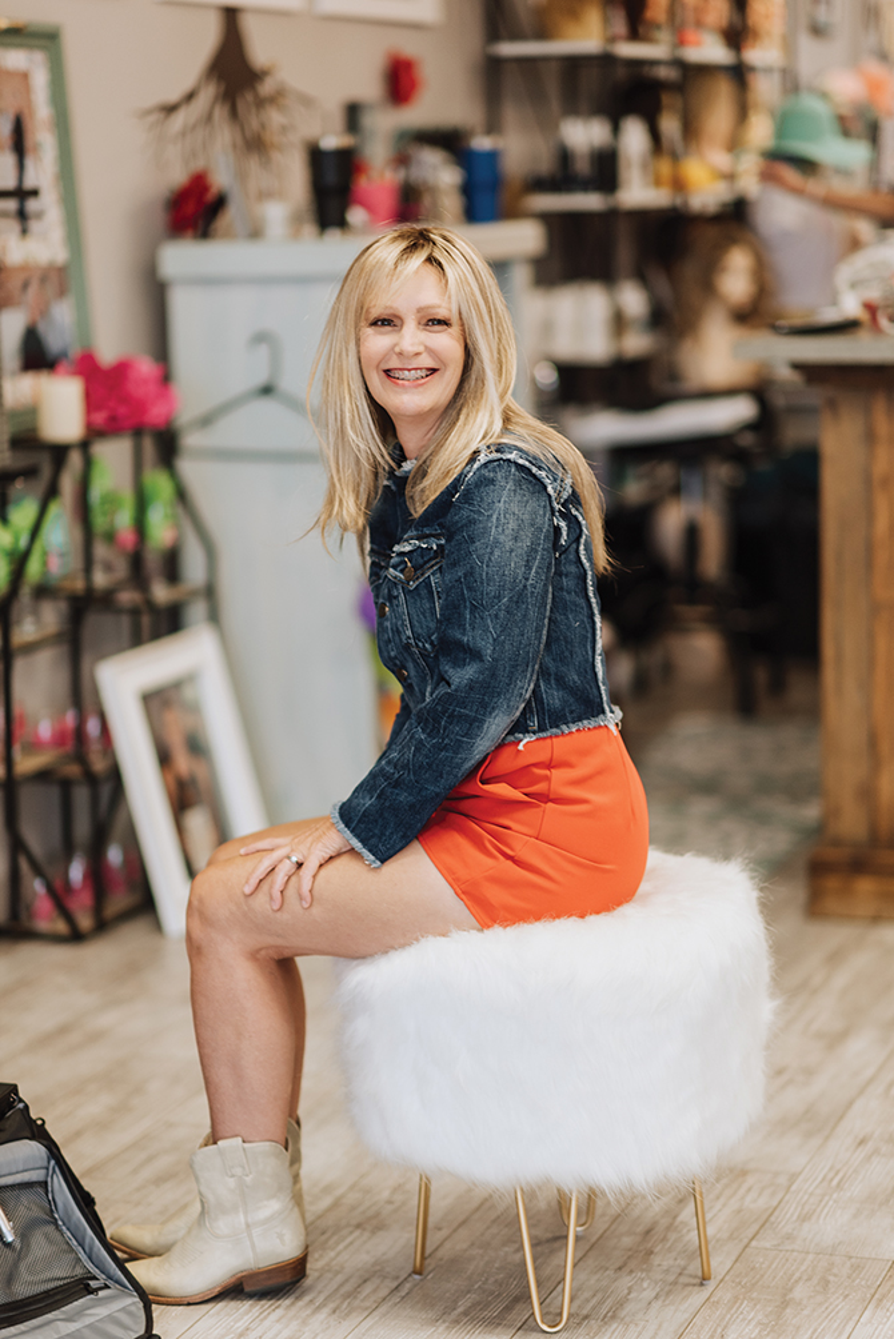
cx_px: 447
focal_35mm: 85
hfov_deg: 16.1
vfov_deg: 23.9
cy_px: 670
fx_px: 3164
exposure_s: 1/320
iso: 320
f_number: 1.6
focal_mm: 85
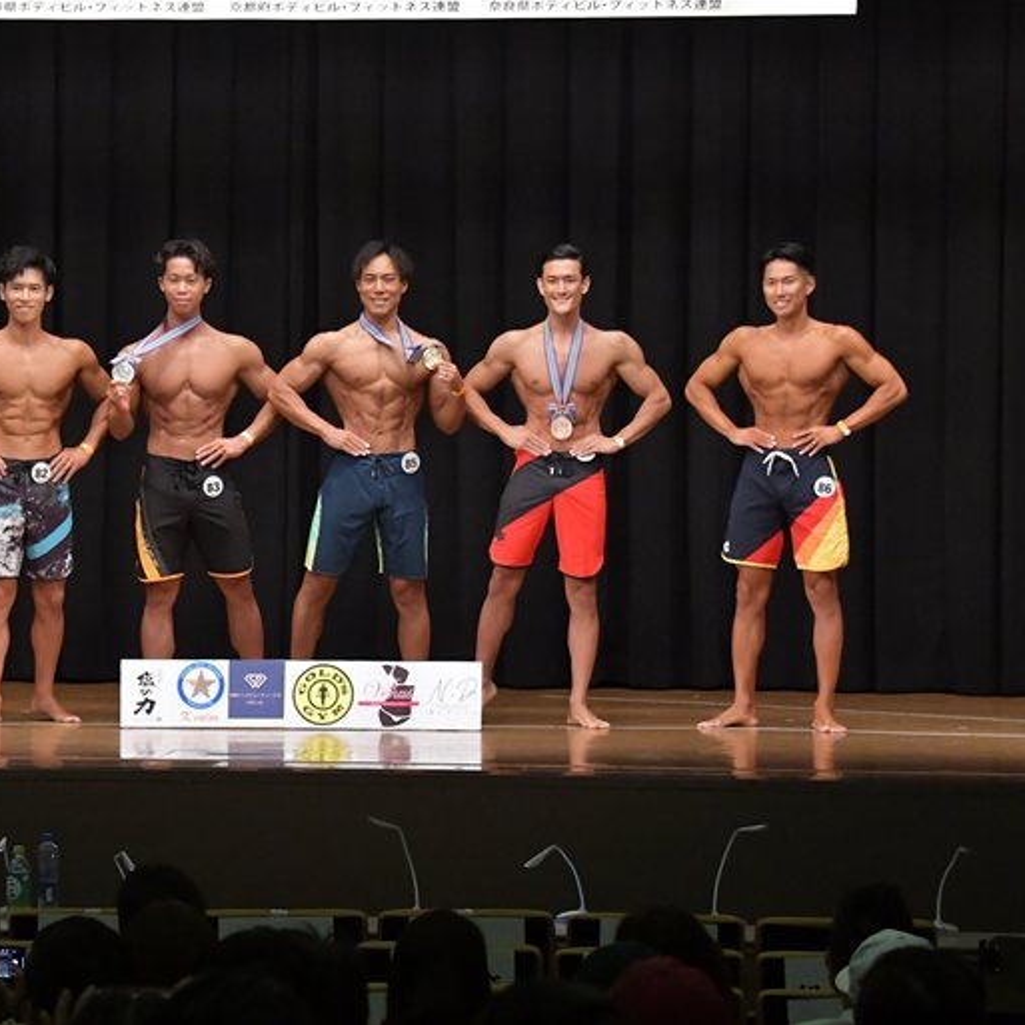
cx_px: 281
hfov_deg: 11.0
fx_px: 5293
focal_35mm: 158
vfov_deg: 11.1
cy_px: 512
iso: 6400
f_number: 5.6
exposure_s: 1/400
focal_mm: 82
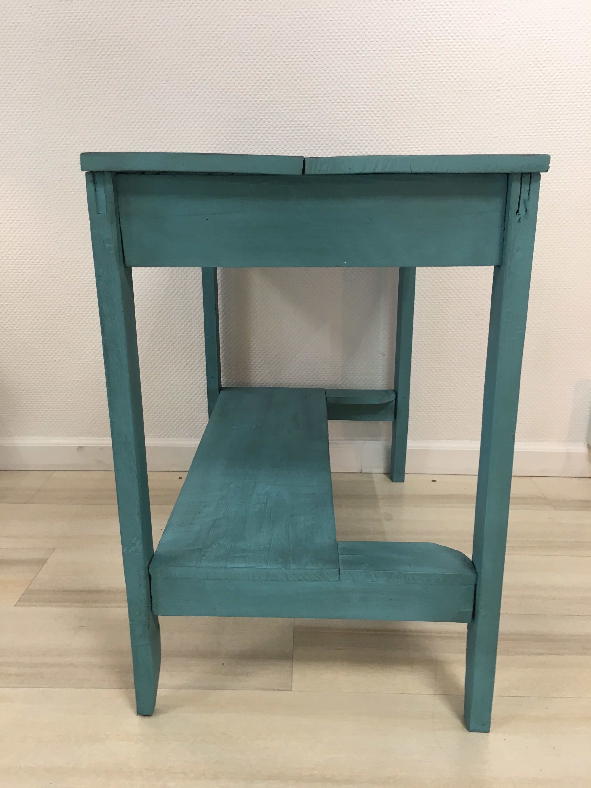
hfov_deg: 48.2
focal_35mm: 29
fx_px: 660
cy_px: 394
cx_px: 296
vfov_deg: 61.7
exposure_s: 1/33
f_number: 2.2
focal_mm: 4.15
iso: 80
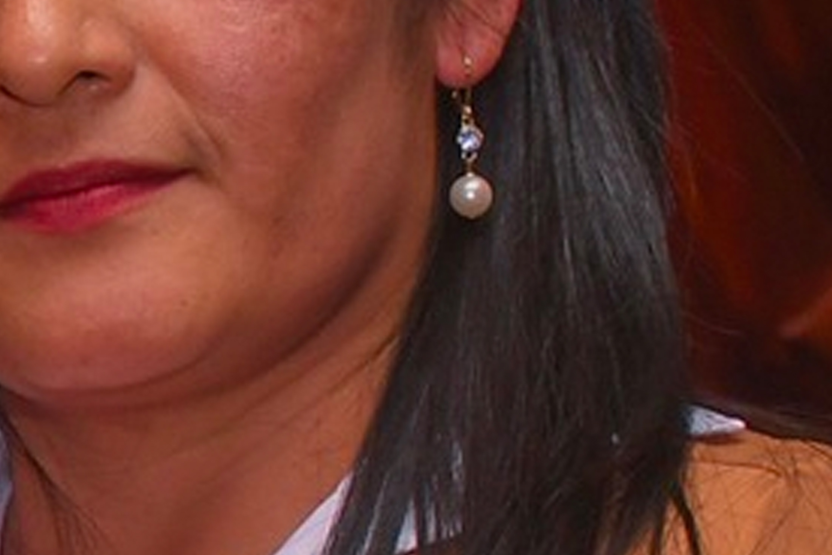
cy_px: 212
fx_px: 12502
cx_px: 207
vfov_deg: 2.5
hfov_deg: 3.8
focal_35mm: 541
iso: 1000
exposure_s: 1/250
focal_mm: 116
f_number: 5.6
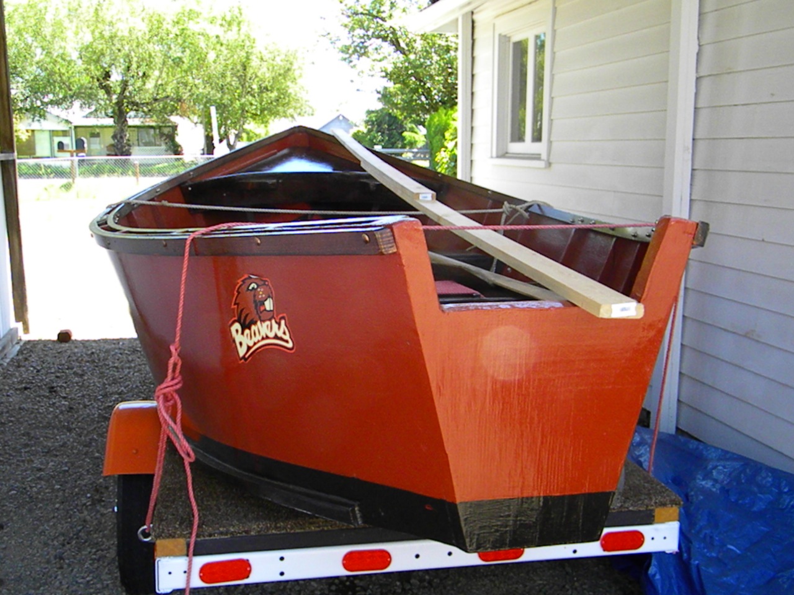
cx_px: 397
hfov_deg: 51.4
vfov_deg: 39.7
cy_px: 298
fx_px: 826
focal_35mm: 36
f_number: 3.7
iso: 720
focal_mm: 6.4
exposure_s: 1/588
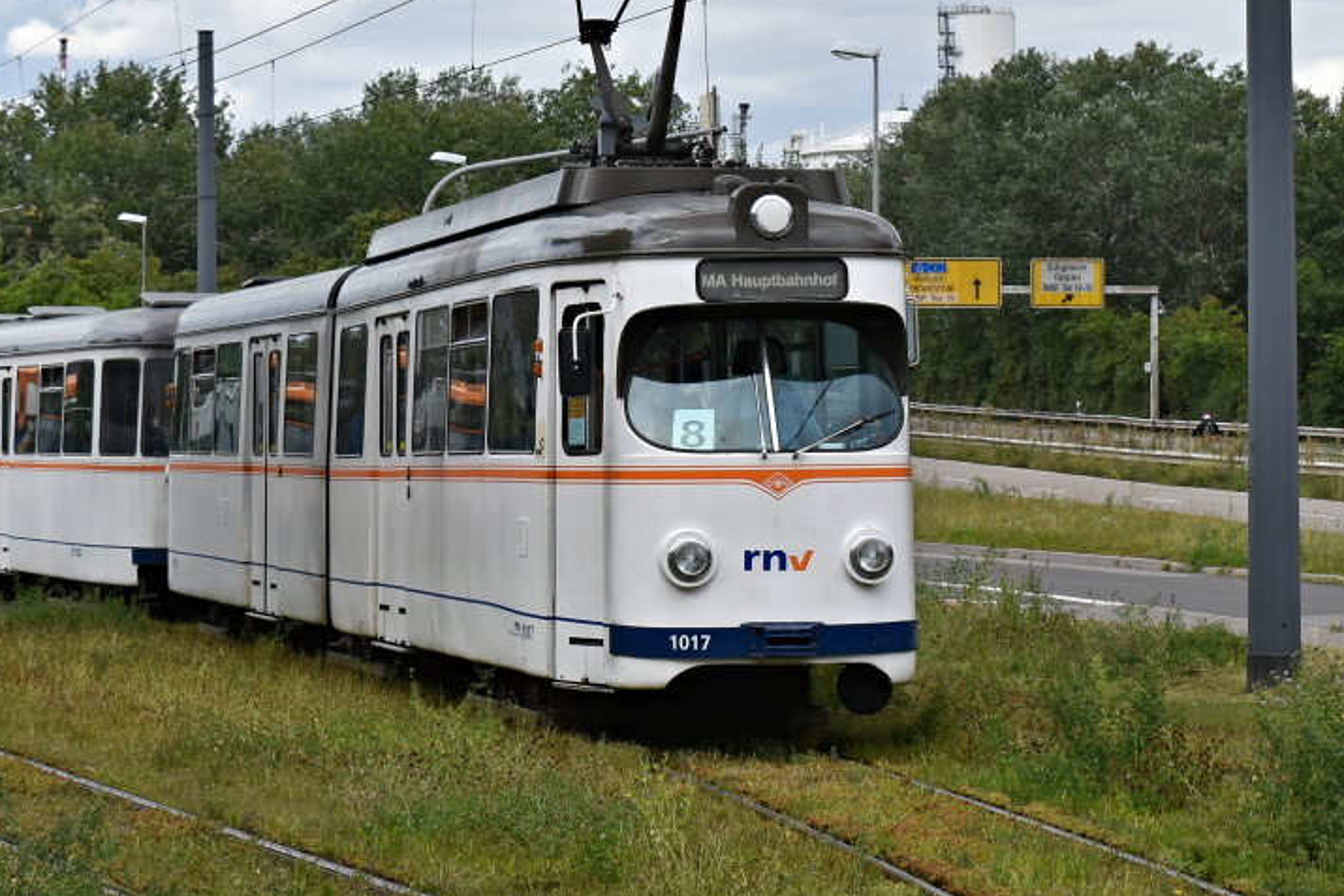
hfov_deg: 21.0
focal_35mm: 97
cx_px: 440
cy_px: 313
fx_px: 3611
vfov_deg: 14.1
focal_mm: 45
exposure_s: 1/320
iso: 200
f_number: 9
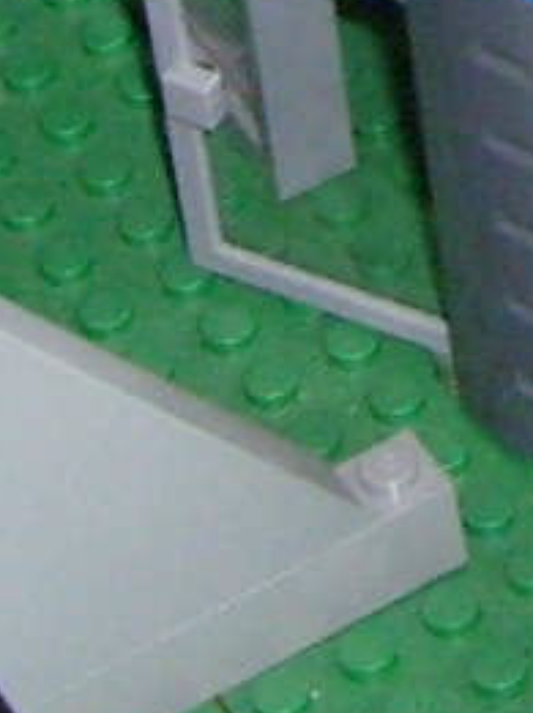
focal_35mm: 275
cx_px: 1399
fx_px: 5660
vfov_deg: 6.7
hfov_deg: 5.2
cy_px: -1134
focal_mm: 5.8
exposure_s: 1/45
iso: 100
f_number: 2.8
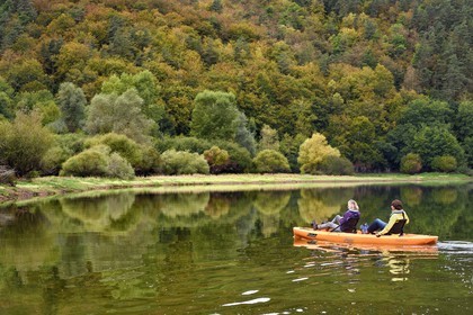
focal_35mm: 78
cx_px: 236
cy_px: 158
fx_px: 1025
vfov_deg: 17.5
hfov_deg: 26.0
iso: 800
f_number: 10
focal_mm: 78
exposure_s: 1/320
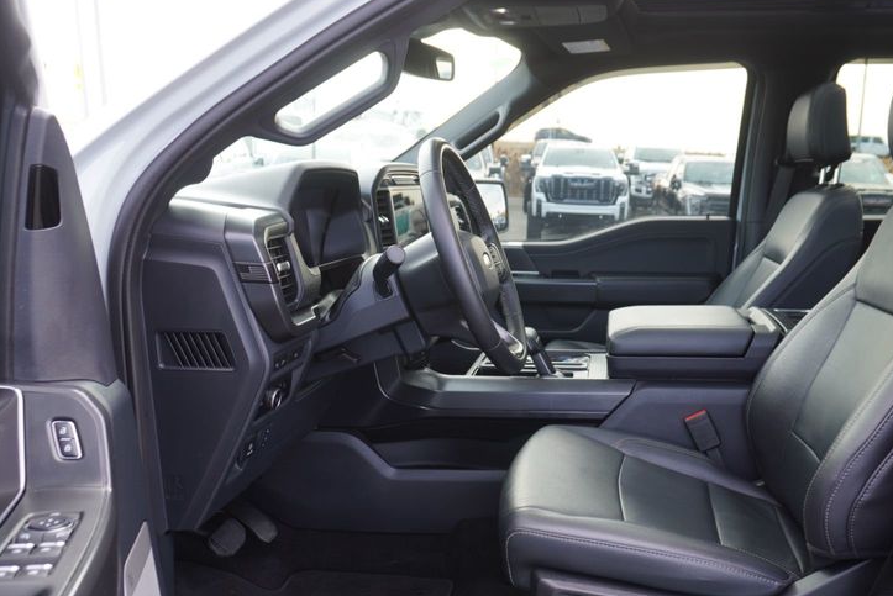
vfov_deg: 38.7
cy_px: 368
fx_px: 844
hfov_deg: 55.4
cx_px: 529
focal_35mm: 34
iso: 125
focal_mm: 16
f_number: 4
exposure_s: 1/60
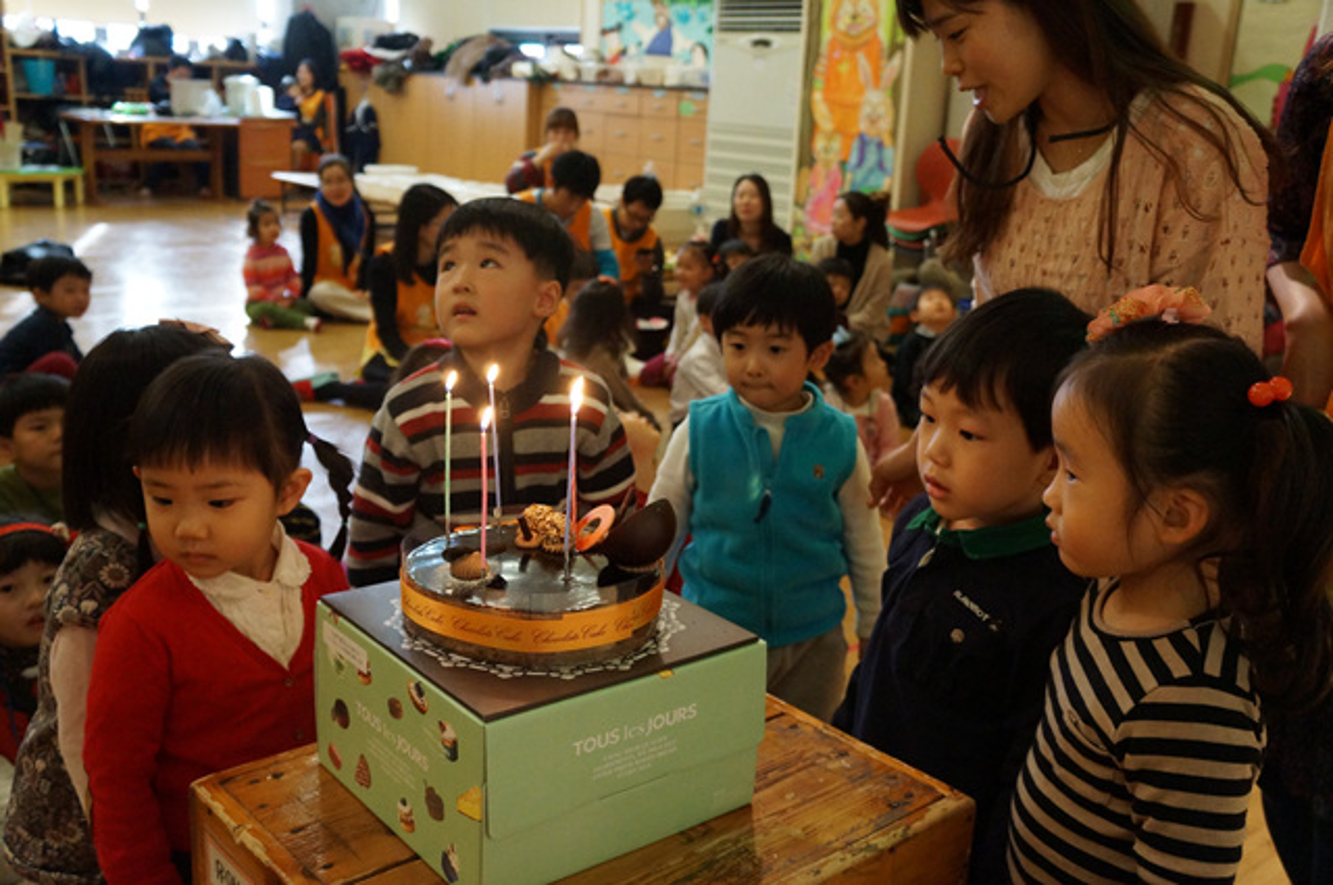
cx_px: 666
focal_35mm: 34
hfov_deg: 55.2
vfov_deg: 38.3
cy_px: 442
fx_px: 1276
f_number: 4
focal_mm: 23
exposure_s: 1/125
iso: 3200
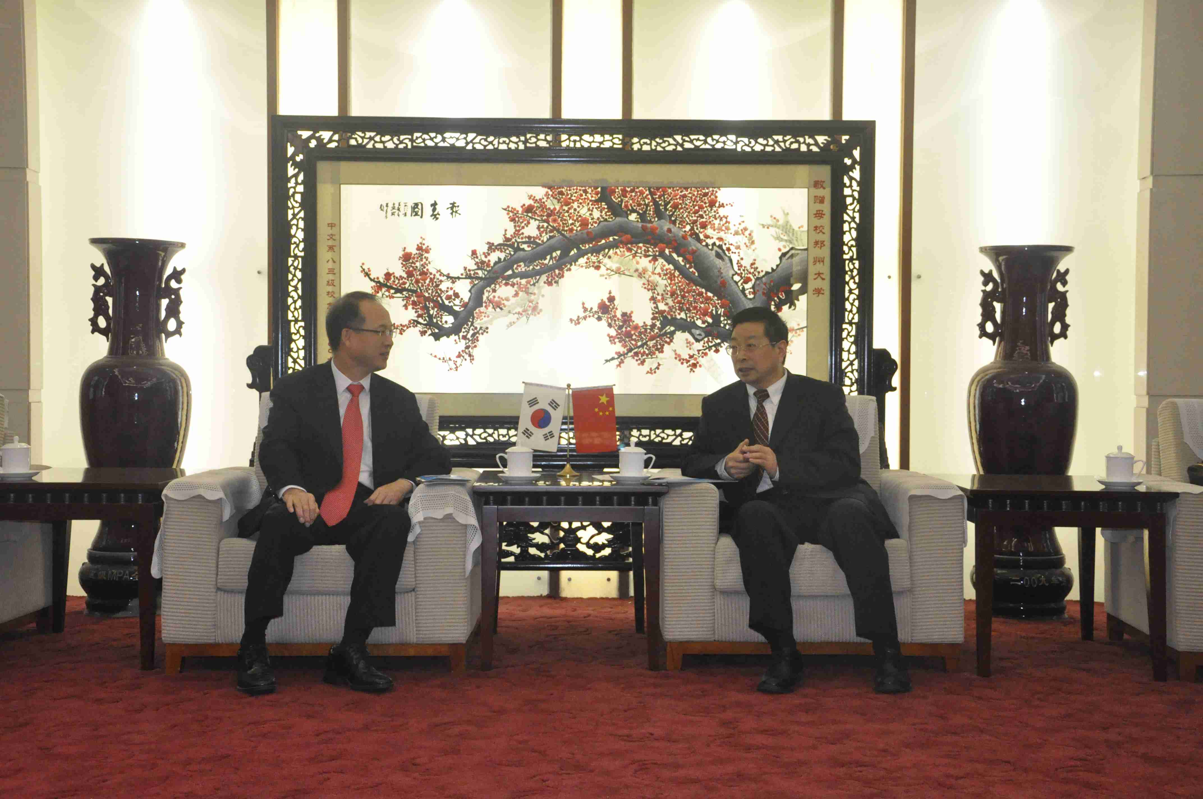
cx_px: 602
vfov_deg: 28.0
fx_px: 1602
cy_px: 400
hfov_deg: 41.2
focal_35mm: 48
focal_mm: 32
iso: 3200
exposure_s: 1/200
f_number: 7.1
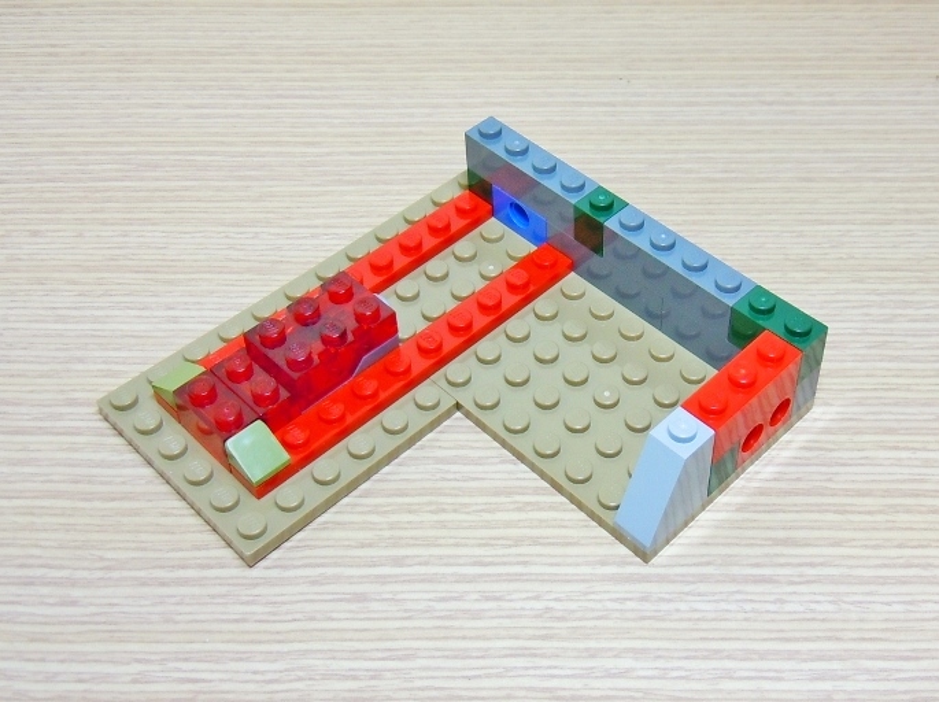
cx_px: 470
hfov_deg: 60.0
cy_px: 351
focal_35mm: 30
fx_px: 813
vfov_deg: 46.7
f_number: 3.5
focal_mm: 5.4
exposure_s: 1/20
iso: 200
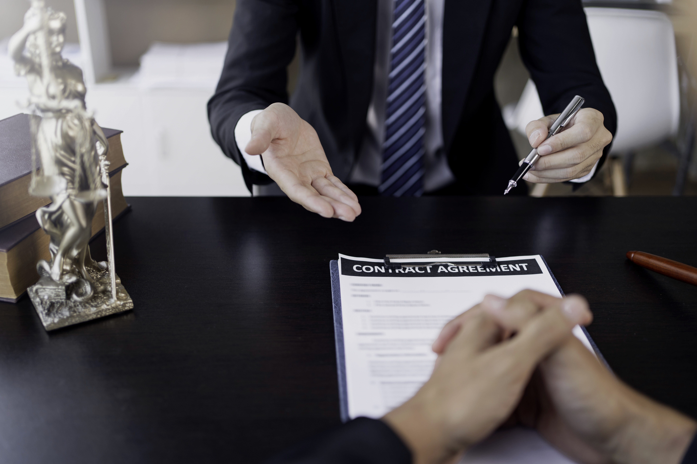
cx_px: 348
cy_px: 232
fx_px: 678
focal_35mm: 35
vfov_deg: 37.8
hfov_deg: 54.4
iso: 200
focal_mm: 35
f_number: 2
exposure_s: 1/200
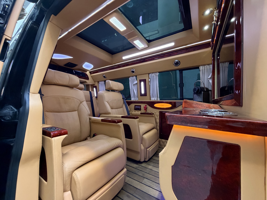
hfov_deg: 102.1
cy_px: 100
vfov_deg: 85.7
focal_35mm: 14
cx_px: 134
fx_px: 108
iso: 640
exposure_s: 1/60
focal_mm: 2.22
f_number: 2.2
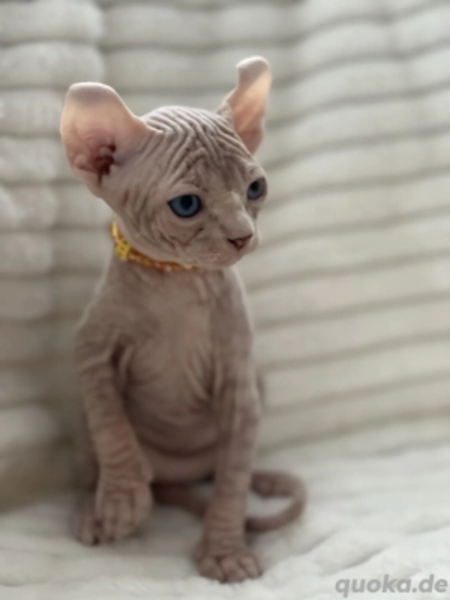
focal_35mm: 64
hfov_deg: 22.9
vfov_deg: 30.3
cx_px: 225
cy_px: 300
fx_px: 1109
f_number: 2.2
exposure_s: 1/30
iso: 400
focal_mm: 7.5
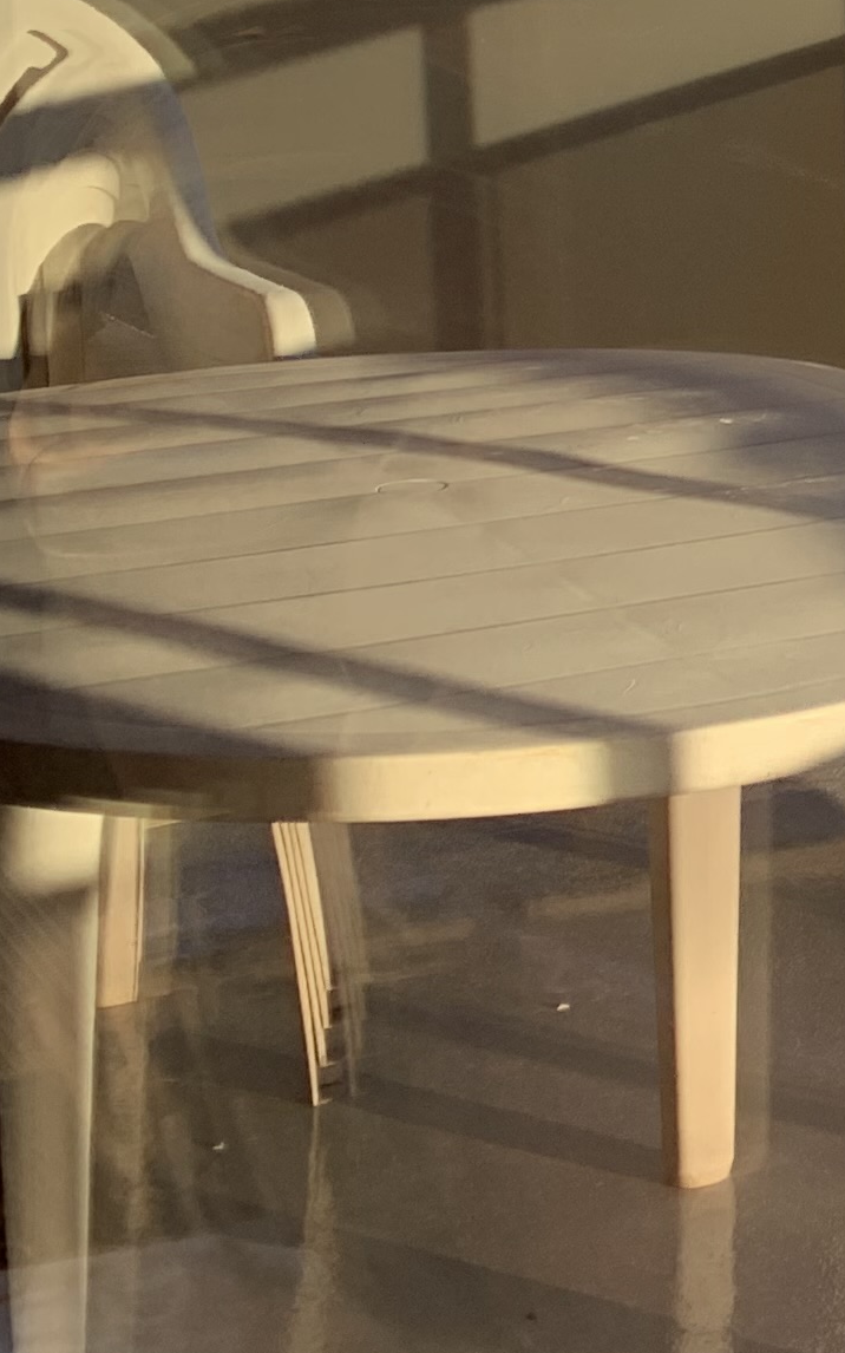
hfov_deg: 10.7
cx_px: 2259
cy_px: 1
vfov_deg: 20.7
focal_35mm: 97
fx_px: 3575
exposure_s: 1/433
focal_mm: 4.25
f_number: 1.8
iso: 25
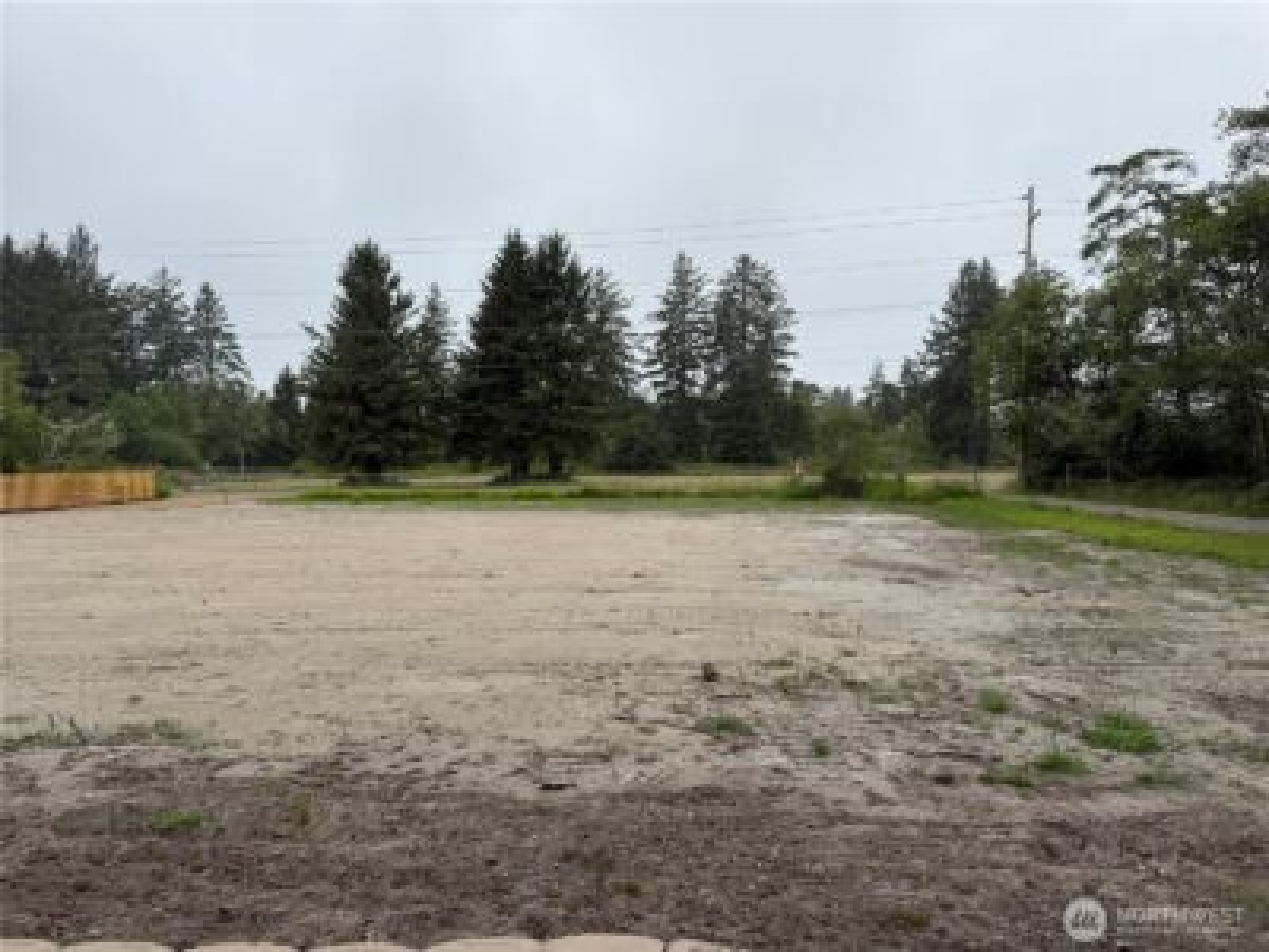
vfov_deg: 56.8
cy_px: 476
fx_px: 880
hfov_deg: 71.6
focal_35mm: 24
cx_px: 634
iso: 80
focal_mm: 6.76
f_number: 1.78
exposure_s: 1/3759
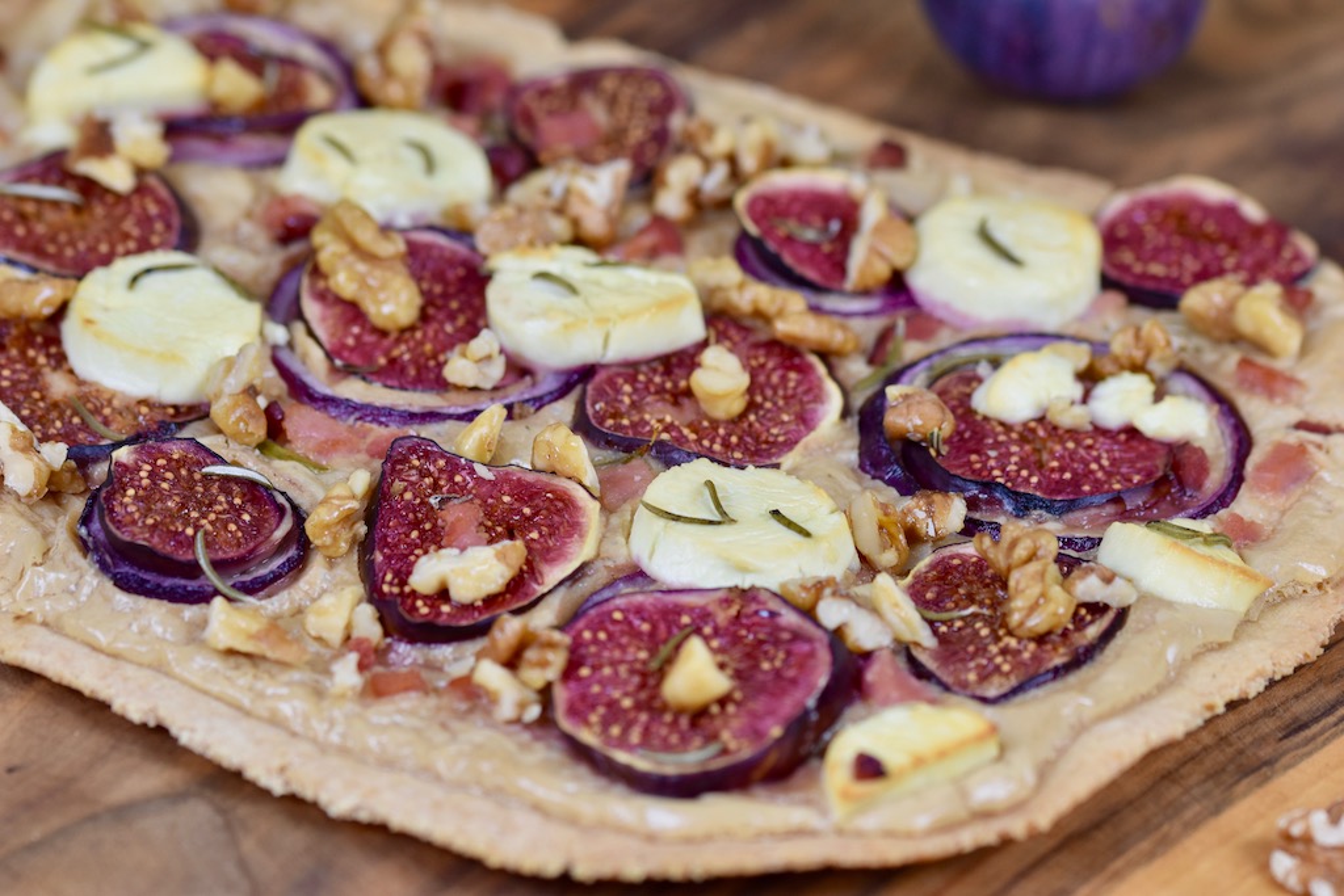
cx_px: 672
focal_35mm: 158
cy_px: 448
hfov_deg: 13.0
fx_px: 5880
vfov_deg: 8.7
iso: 400
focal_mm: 105
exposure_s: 1/80
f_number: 4.5
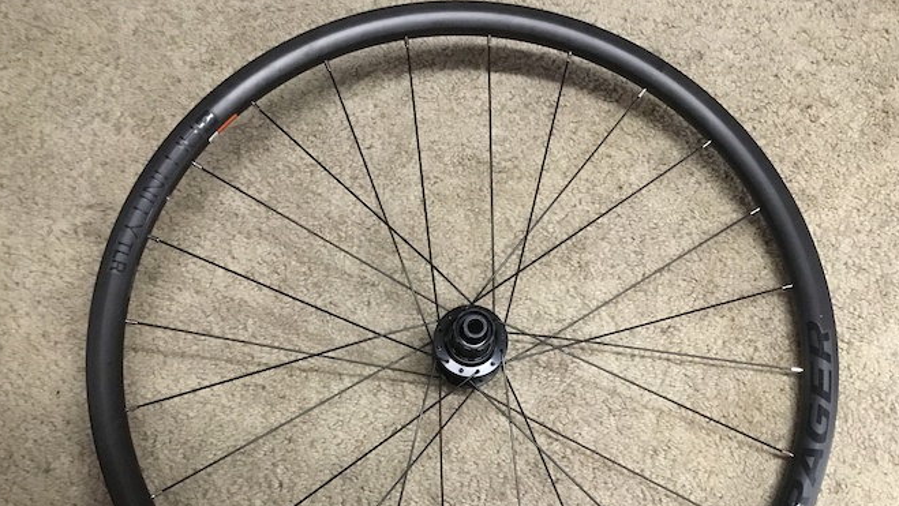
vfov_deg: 28.6
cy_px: 374
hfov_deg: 49.4
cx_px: 468
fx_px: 978
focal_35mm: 41
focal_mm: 3.3
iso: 200
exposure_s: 1/30
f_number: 2.4
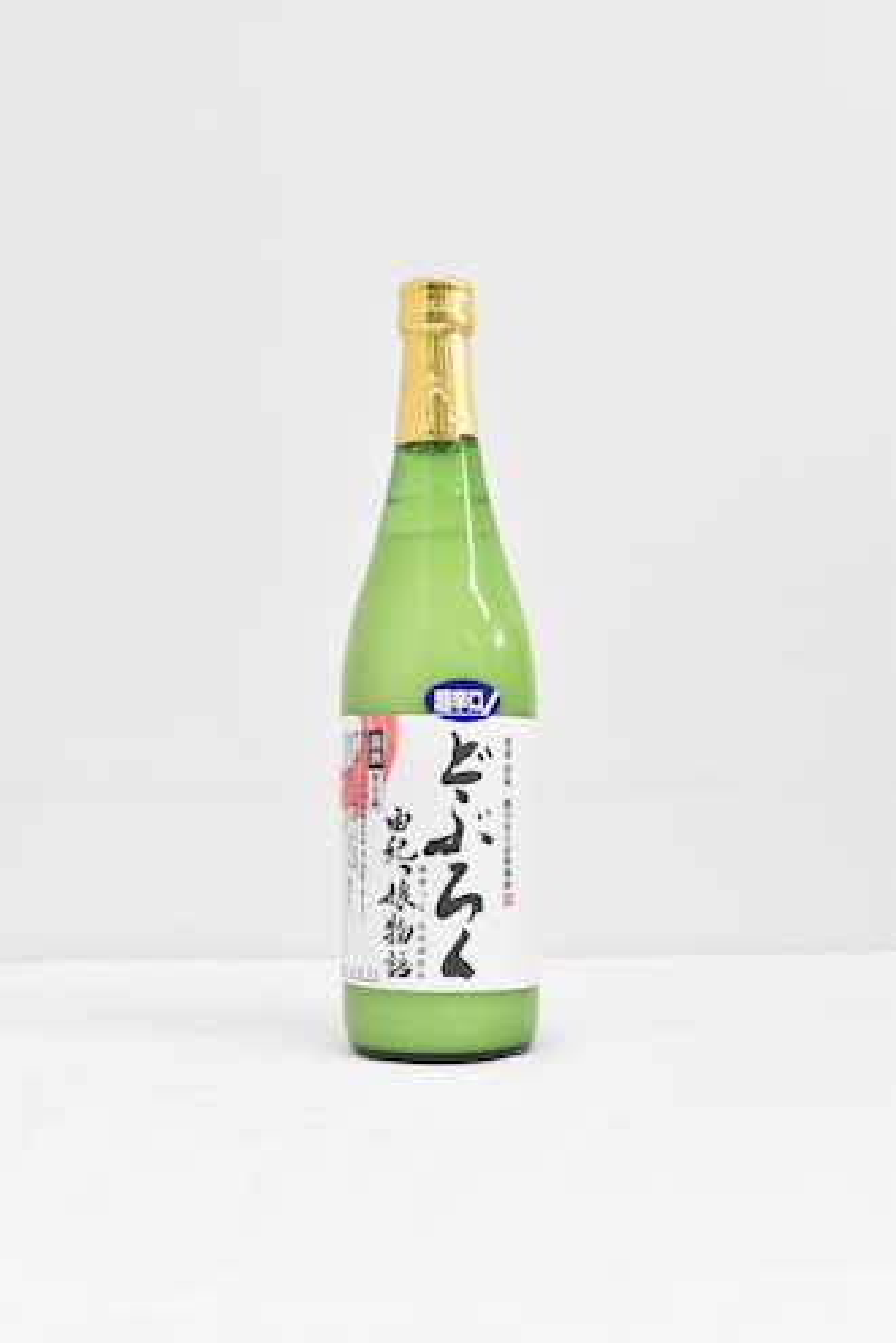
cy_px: 672
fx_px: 1736
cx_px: 448
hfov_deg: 28.9
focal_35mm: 46
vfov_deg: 42.3
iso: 2800
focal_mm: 31
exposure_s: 1/50
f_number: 13
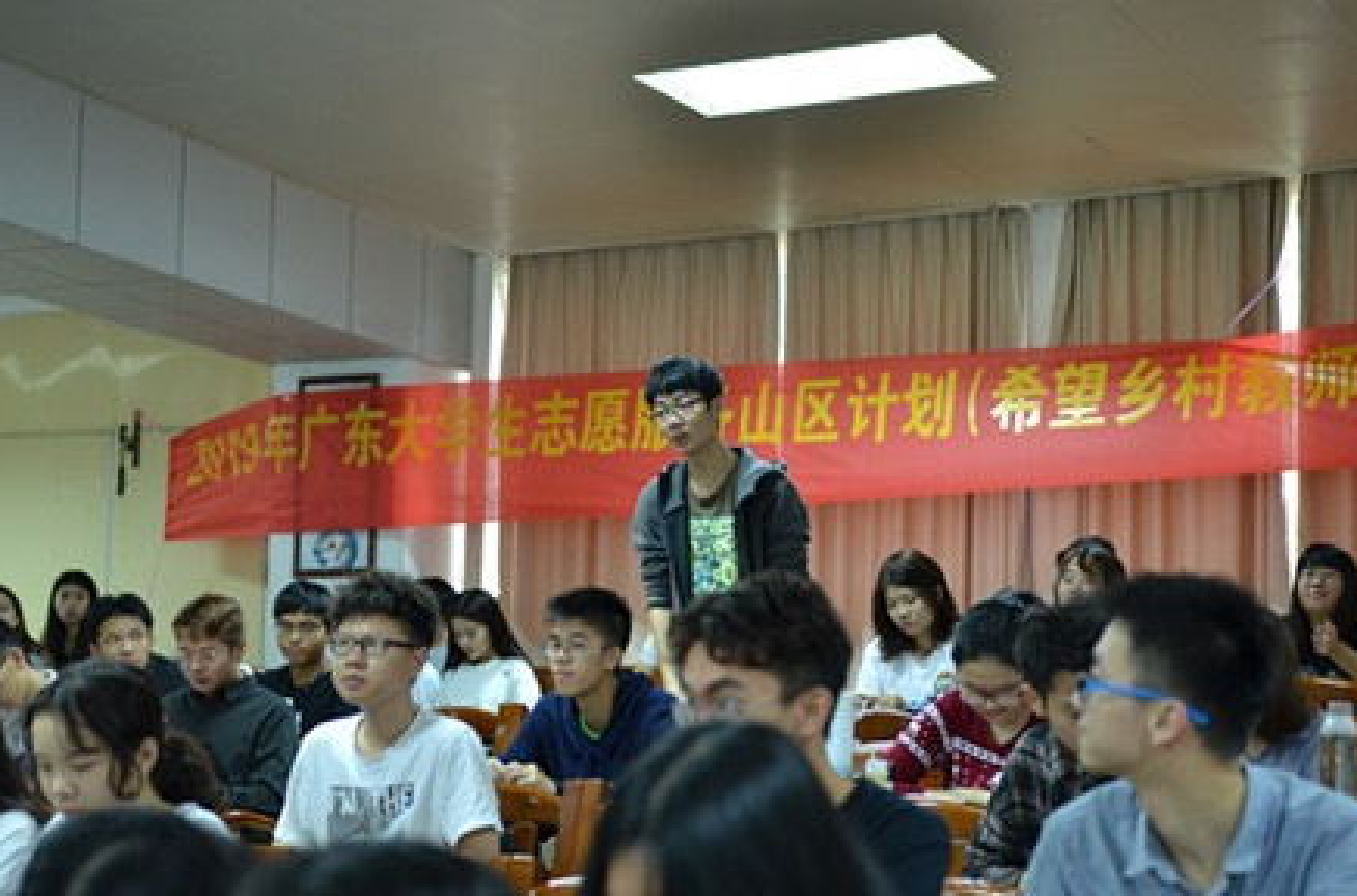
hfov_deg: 32.0
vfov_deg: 21.4
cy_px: 552
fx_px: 2368
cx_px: 691
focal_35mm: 63
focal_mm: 30
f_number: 2
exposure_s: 1/80
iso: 500
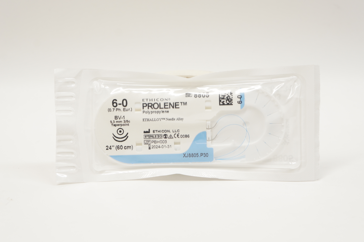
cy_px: 121
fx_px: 591
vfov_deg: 23.1
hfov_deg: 34.2
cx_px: 182
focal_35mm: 58
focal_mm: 39
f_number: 7.1
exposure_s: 1/40
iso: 400
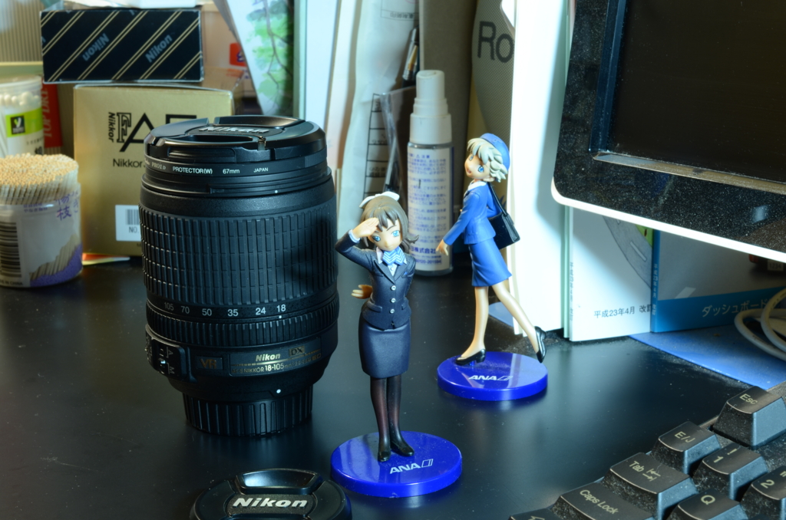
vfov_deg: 25.6
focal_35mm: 52
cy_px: 260
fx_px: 1144
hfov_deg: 37.9
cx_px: 393
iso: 100
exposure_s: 8
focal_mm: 35
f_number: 16
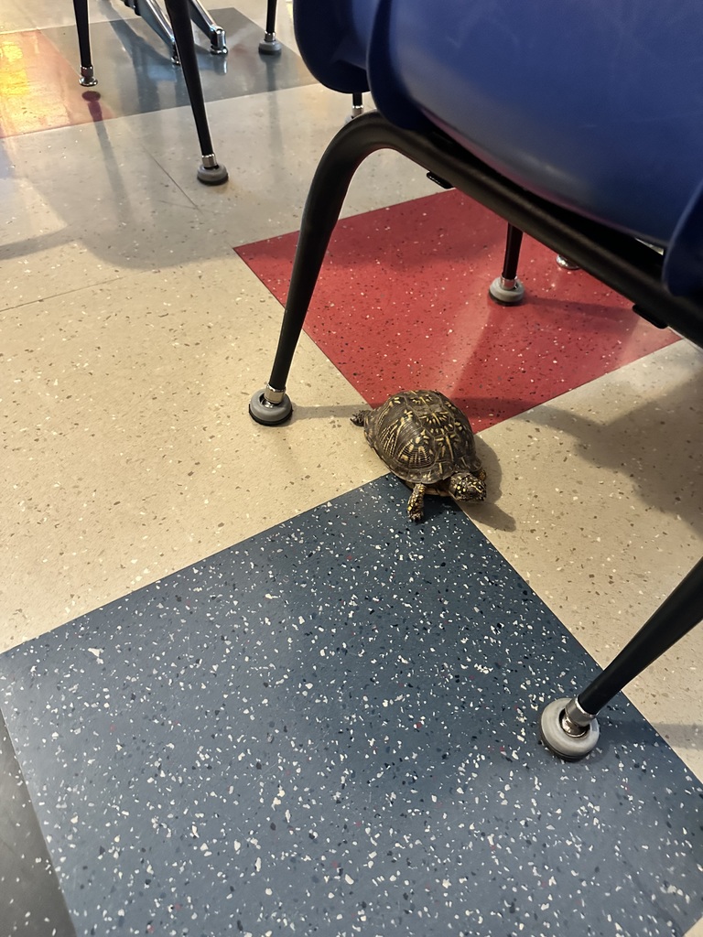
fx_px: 650
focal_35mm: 24
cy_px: 468
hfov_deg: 56.8
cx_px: 352
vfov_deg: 71.6
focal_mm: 6.86
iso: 1000
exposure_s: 1/40
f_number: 1.78
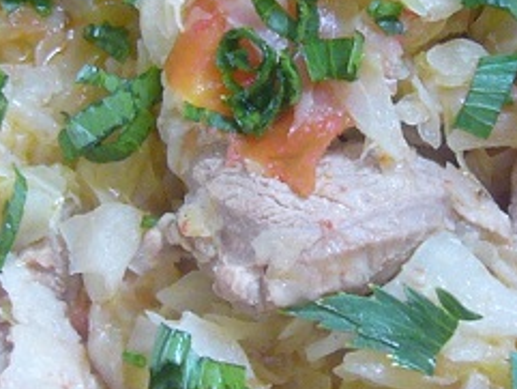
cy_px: -34
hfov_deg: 11.3
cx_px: 345
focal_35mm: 174
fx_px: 2600
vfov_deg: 8.5
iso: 100
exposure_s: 1/25
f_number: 2.8
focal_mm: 5.8
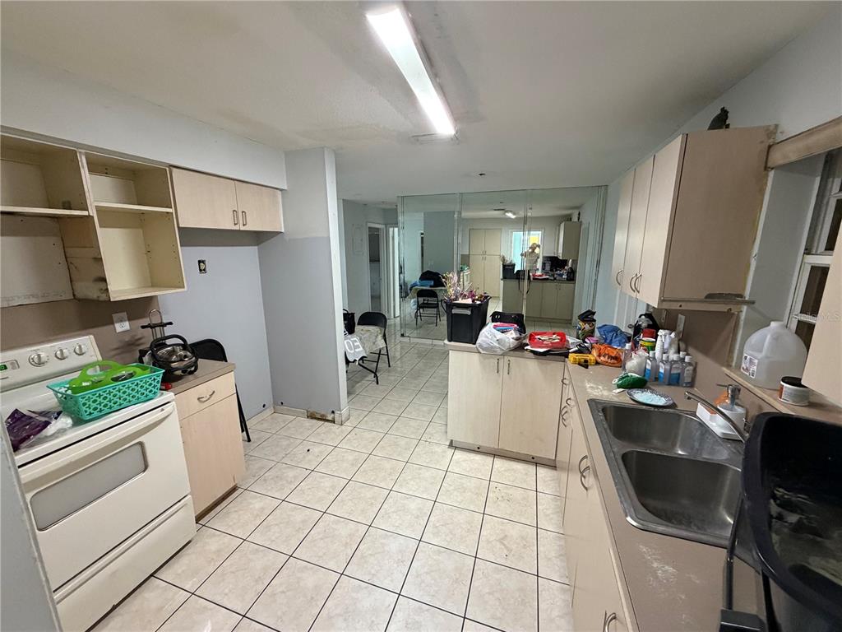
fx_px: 341
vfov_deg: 85.7
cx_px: 421
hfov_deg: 102.1
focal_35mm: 14
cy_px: 316
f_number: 2.2
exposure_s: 1/60
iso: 500
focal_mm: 2.22
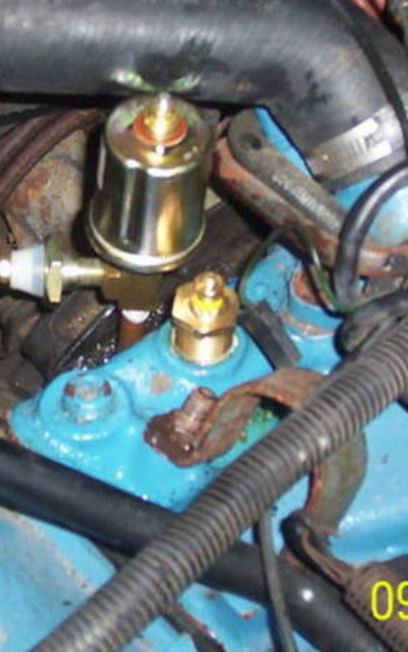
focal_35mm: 125
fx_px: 2222
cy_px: 271
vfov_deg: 16.7
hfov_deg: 10.5
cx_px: 103
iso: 140
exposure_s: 1/80.5
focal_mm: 8.74
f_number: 3.26
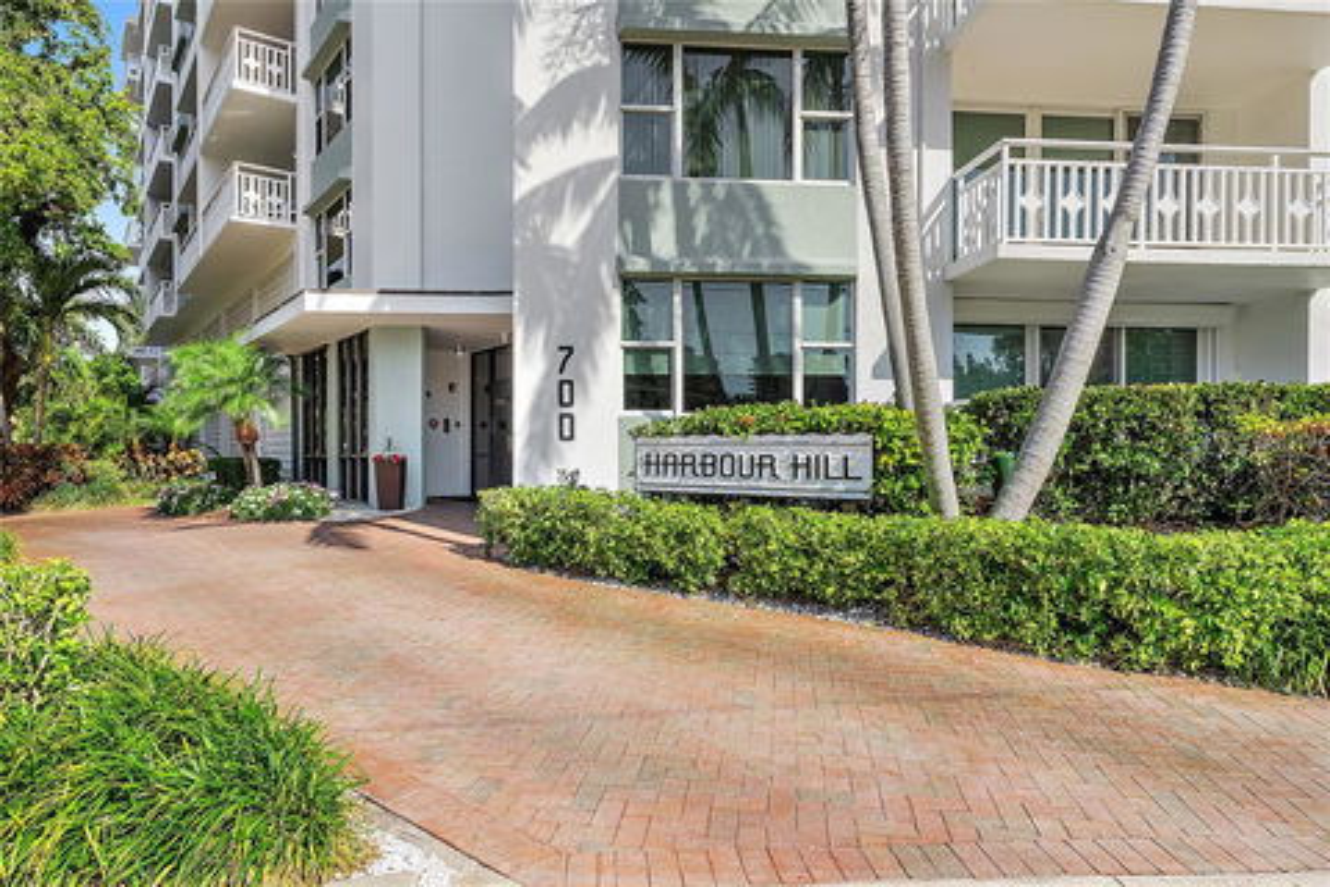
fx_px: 794
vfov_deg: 58.3
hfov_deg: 79.9
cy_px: 444
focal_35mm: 22
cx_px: 665
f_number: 10
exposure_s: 1/1000
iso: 1600
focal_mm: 21.5
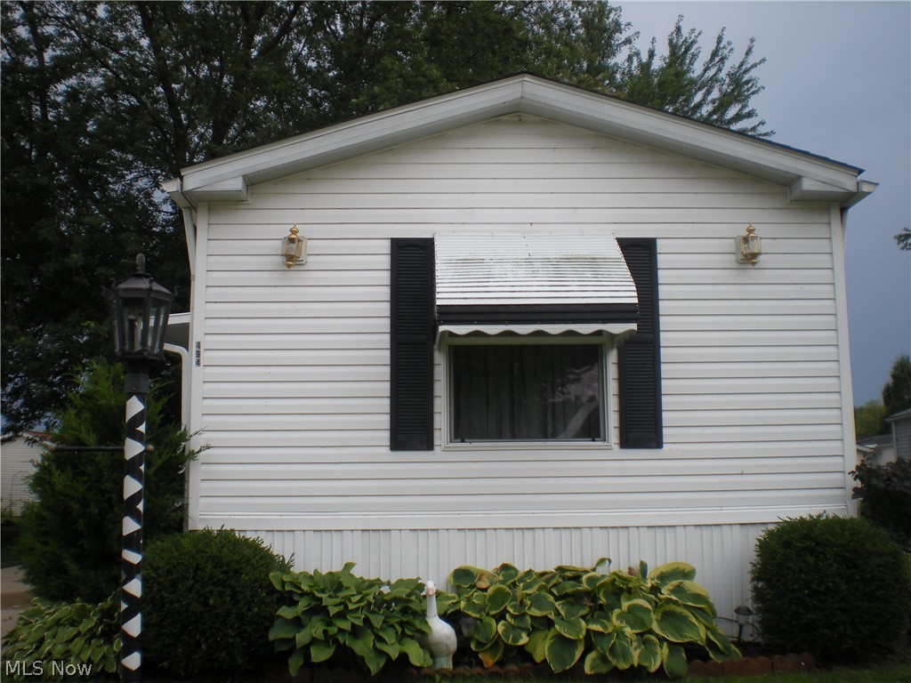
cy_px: 342
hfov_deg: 49.0
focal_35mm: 38
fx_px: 1000
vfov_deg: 37.7
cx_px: 456
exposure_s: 1/250
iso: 64
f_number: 4.6
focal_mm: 6.3
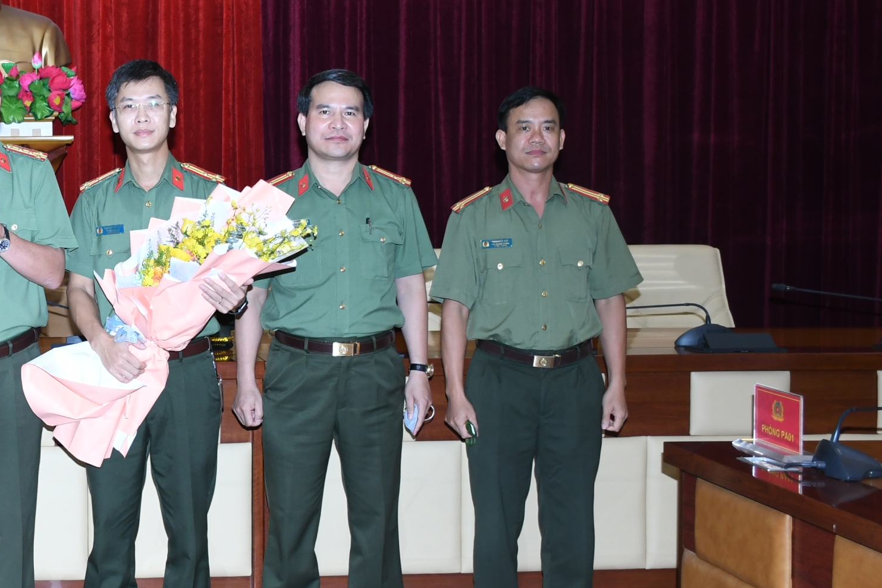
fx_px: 1666
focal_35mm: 68
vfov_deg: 20.0
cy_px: 218
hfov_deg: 28.1
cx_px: 28
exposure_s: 1/200
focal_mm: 23
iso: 640
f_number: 3.8
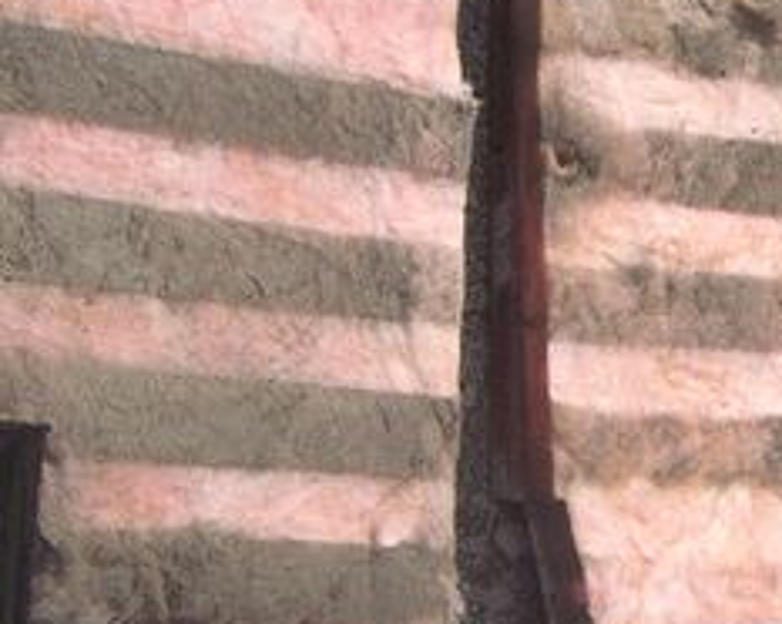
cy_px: 379
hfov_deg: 18.3
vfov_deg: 15.1
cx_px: 805
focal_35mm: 102
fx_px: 2359
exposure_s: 1/640
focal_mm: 6.2
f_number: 4.3
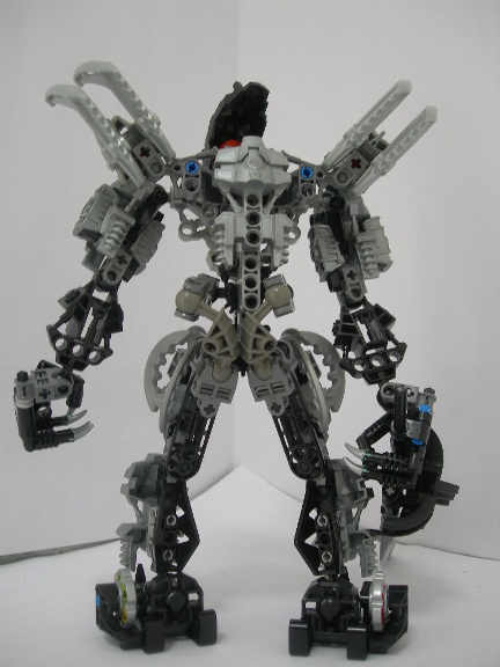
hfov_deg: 37.7
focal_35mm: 38
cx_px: 250
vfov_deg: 49.0
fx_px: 732
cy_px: 334
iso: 50
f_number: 2.8
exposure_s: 1/21.1
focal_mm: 7.8
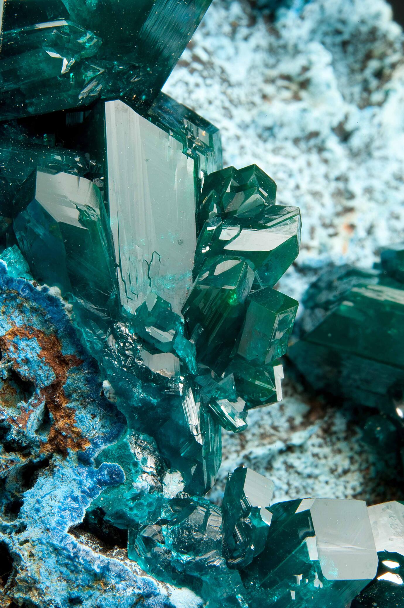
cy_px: 304
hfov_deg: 22.6
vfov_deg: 33.4
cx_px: 202
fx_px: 1011
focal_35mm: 60
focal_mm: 60
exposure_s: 1/2.5
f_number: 36
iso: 200
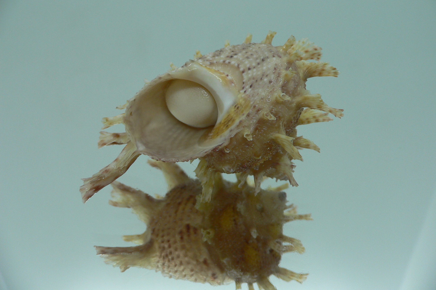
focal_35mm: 37
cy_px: 133
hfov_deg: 51.9
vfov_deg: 35.9
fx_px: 448
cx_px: 220
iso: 80
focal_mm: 4.6
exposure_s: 1/60
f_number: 2.8
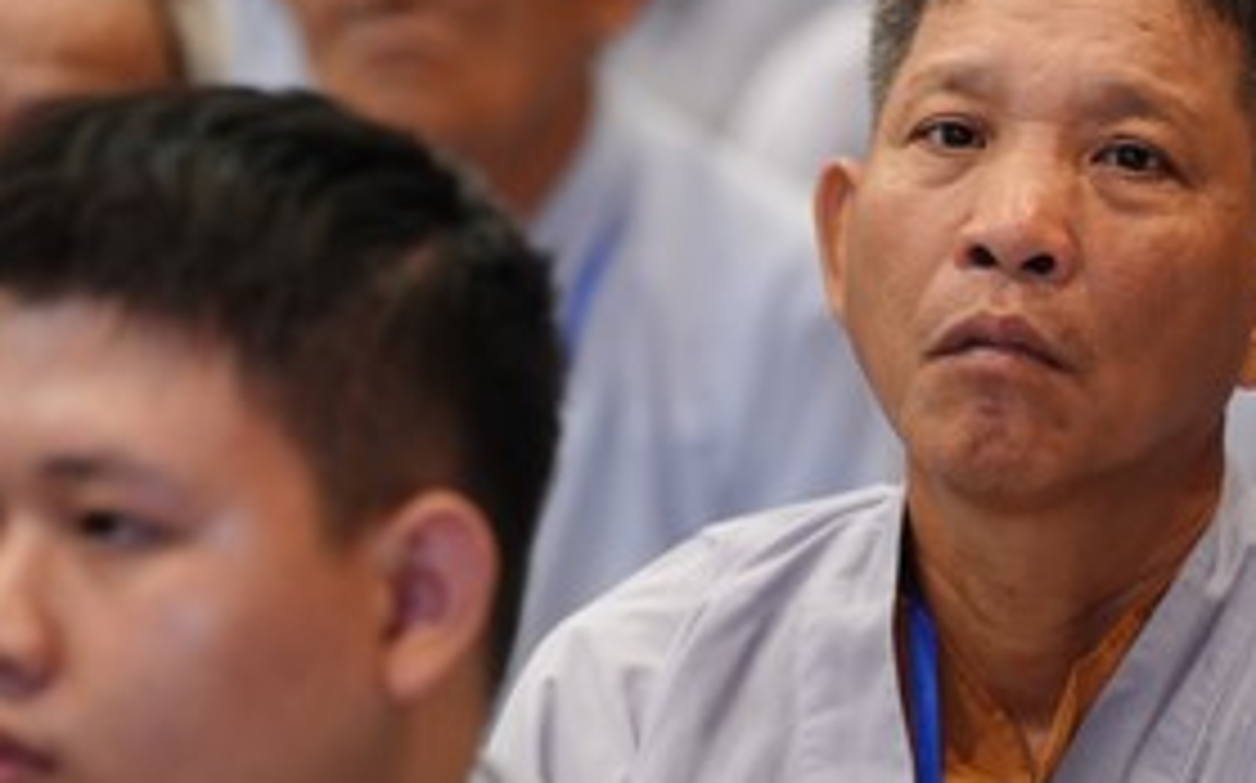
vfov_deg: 3.7
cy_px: 475
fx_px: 12179
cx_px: 761
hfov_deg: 5.9
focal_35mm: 356
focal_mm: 150
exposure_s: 1/100
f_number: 2.8
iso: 2000
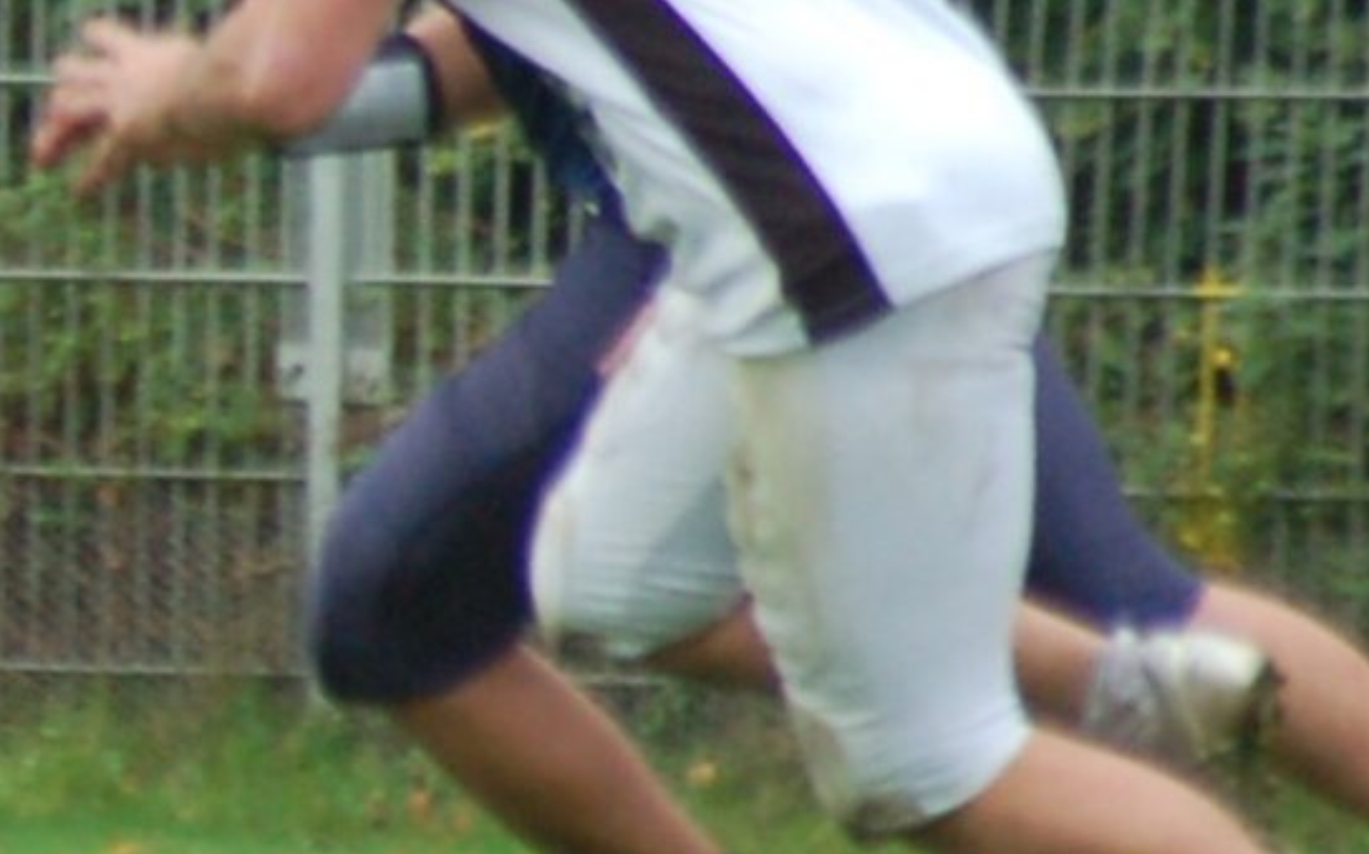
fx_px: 69188
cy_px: -141
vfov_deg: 0.7
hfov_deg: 1.1
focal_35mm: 1855
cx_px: -1019
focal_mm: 300
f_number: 5.6
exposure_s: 1/320
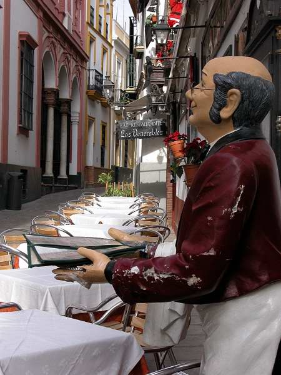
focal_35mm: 78
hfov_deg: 18.9
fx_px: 844
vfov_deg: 25.0
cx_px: 140
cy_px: 188
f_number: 7.6
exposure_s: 1/250
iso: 200
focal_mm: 19.9
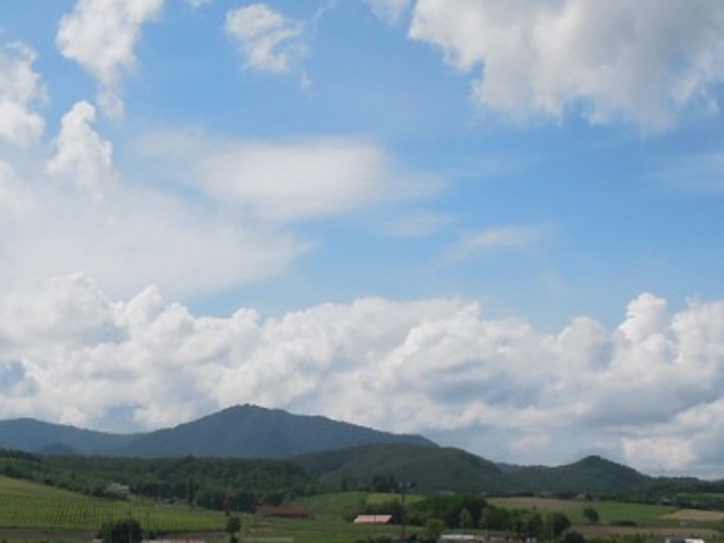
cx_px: 145
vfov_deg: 22.0
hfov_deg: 28.8
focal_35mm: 66
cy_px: 414
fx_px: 1380
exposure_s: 1/1250
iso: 160
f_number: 6.3
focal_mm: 4.3
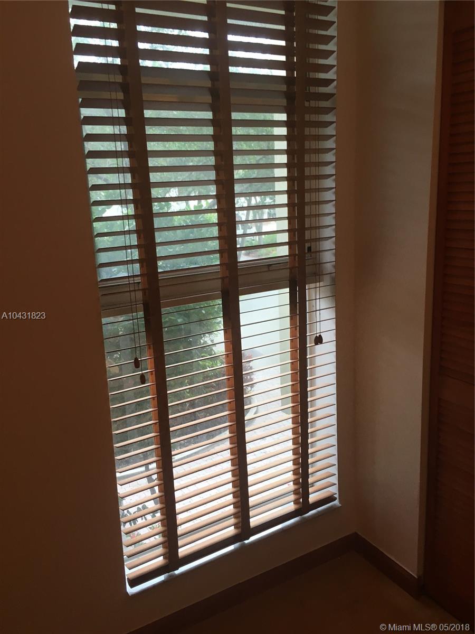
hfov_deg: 48.2
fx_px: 531
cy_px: 317
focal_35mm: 29
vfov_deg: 61.7
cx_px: 238
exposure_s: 1/30
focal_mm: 4.15
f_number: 2.2
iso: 25
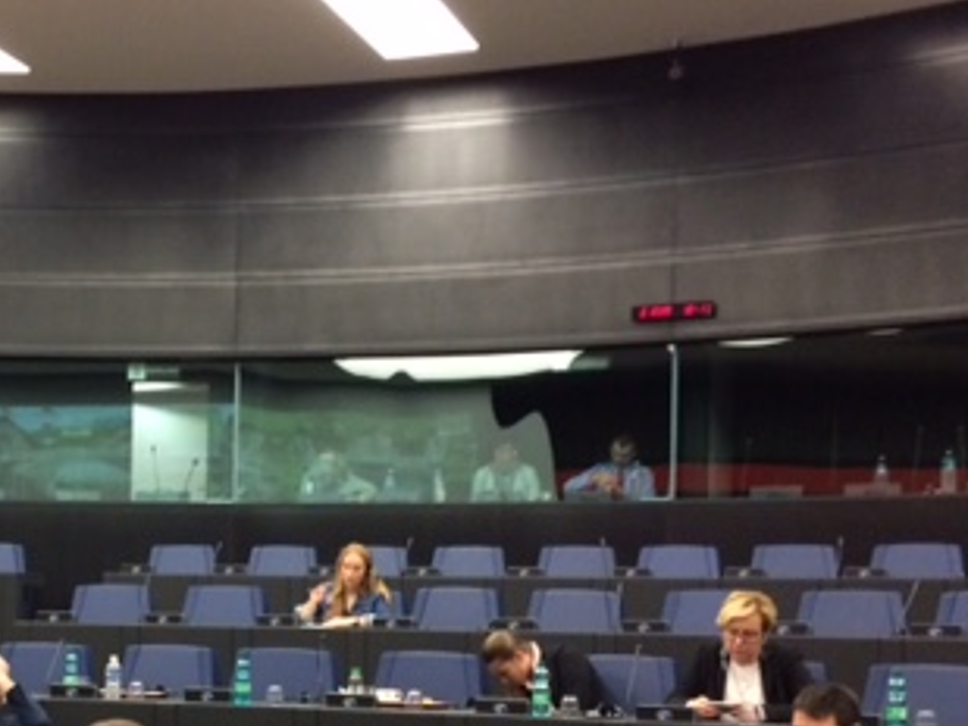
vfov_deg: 24.0
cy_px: 601
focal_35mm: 60
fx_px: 1678
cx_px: 113
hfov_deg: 30.8
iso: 320
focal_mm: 4.15
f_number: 2.2
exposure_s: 1/33
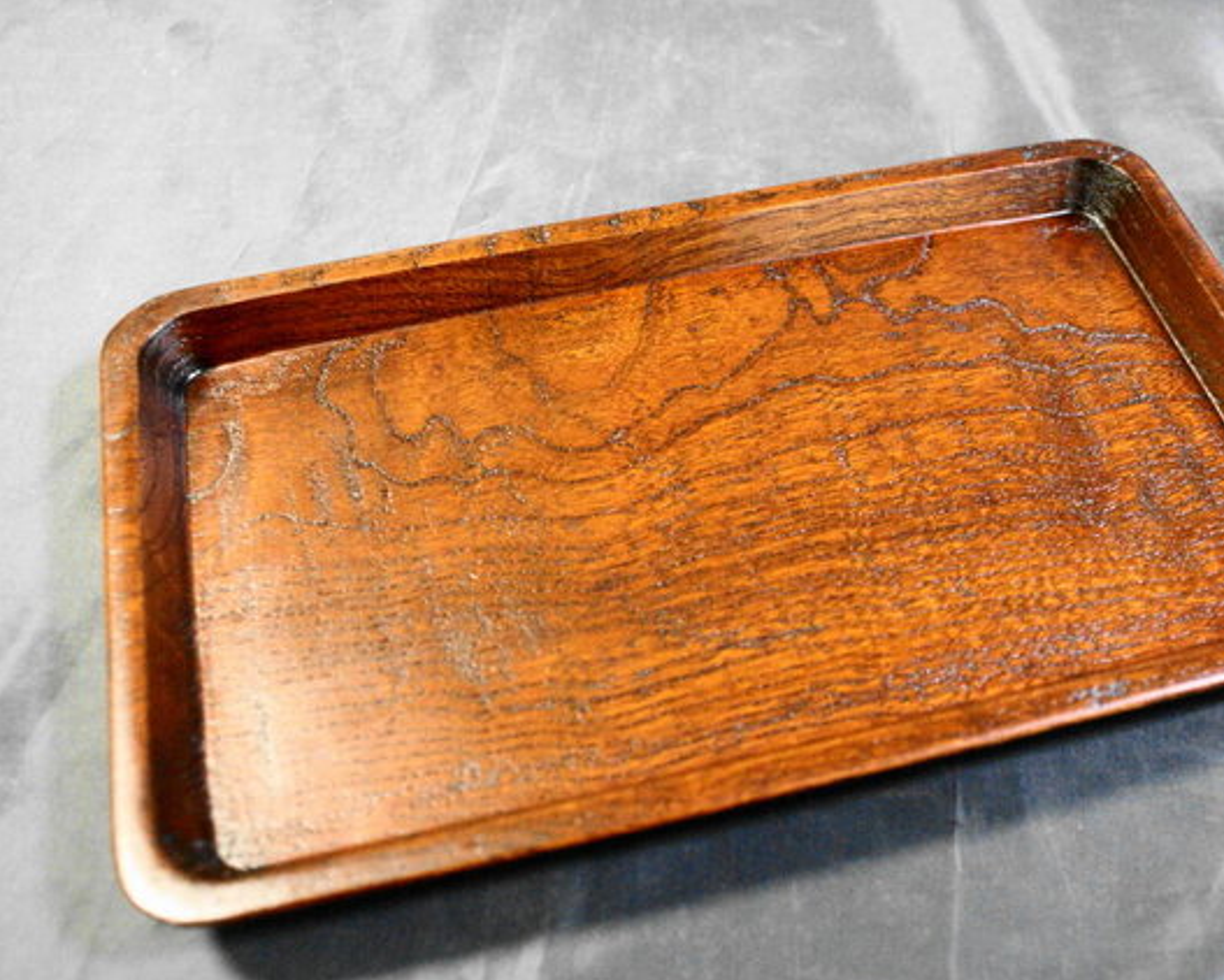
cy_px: 492
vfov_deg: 36.5
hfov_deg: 44.5
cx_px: 741
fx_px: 1486
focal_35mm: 41
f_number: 4.5
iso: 1600
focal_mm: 24
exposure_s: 1/25
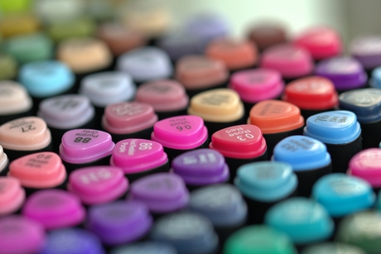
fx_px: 1667
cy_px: 127
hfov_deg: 13.0
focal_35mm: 158
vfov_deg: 8.7
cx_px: 190
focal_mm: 105
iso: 320
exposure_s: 1/320
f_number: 4.5
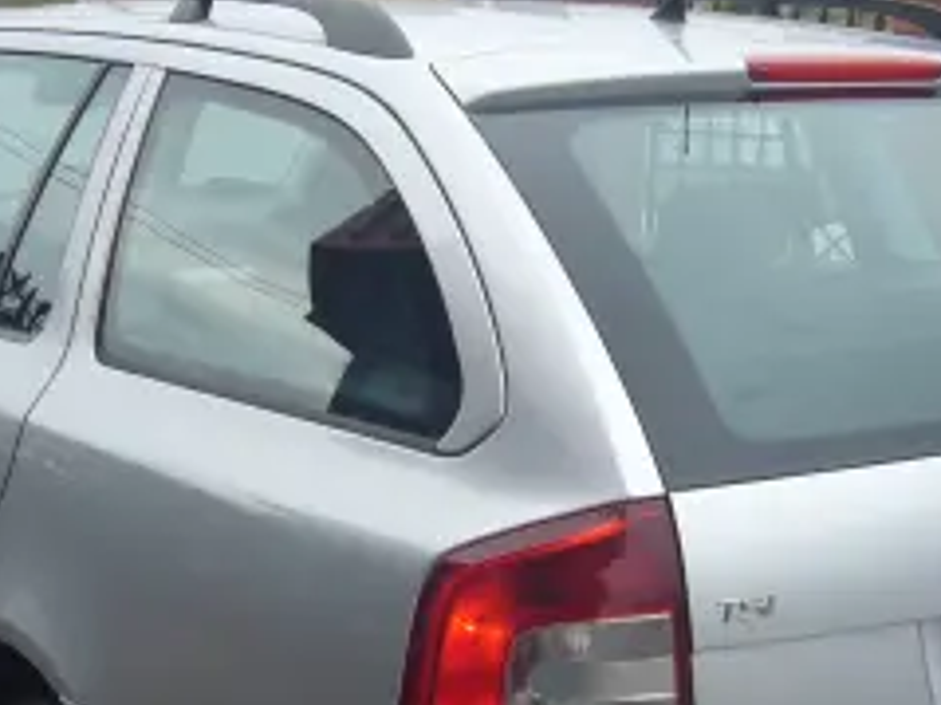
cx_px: 547
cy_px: 457
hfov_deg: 26.0
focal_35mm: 75
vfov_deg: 19.6
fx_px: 2038
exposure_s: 1/160
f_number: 2.8
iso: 80
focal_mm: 4.6
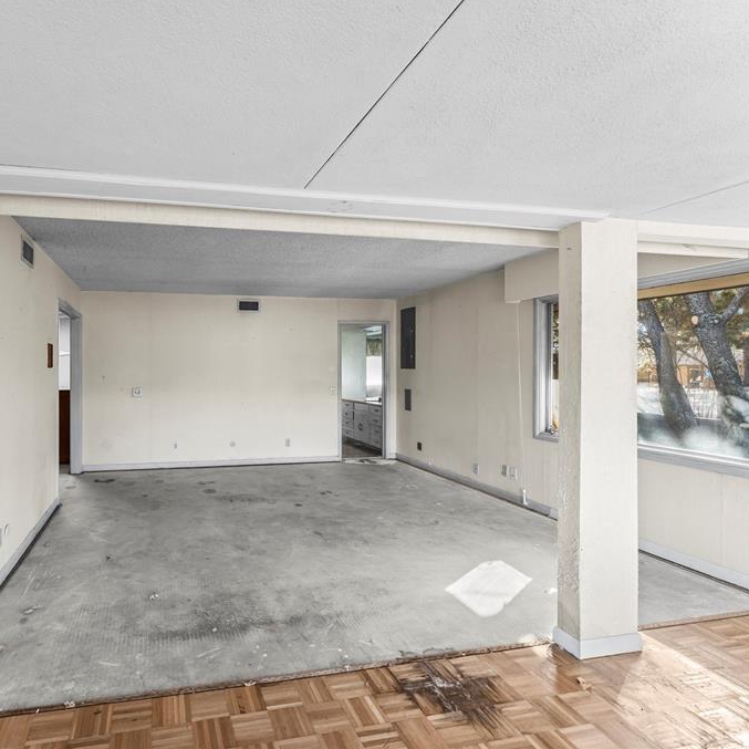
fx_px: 441
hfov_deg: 78.1
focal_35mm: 18
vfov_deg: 80.7
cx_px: 249
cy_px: 373
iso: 400
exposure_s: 1
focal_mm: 14
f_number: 8
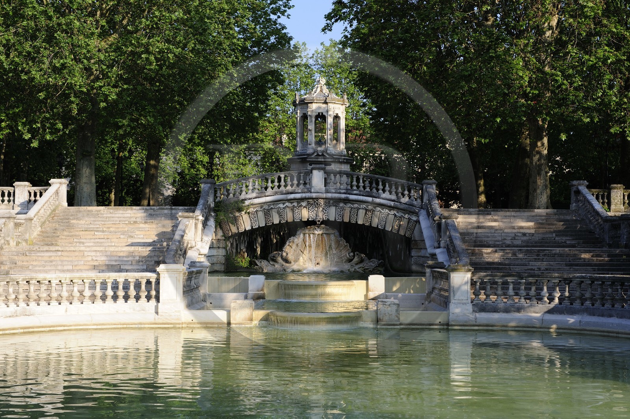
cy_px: 210
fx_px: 1014
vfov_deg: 23.3
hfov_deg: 34.5
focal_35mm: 58
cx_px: 315
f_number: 9
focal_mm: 58
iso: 200
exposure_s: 1/160
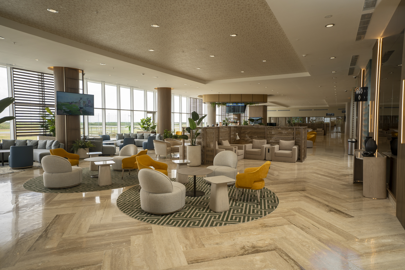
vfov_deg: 58.1
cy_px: 135
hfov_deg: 79.6
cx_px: 202
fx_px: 243
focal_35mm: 22
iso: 320
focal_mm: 21.6
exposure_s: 1/60
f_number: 8
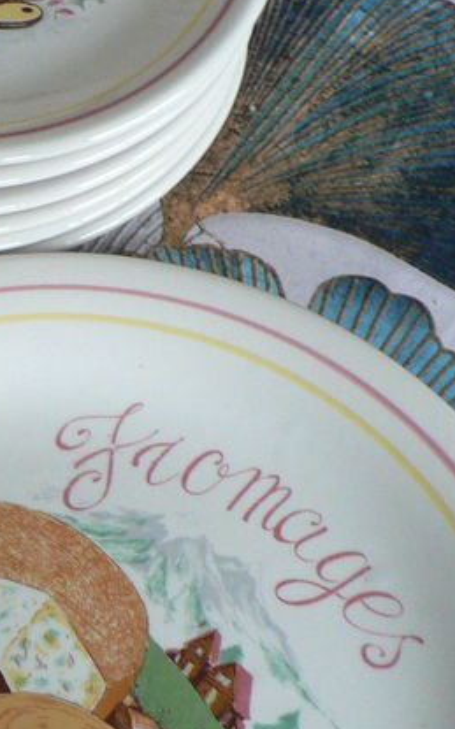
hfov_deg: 13.6
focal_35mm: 92
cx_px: -153
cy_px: 411
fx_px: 1827
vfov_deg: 22.6
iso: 200
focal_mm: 6
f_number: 2.8
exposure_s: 1/25
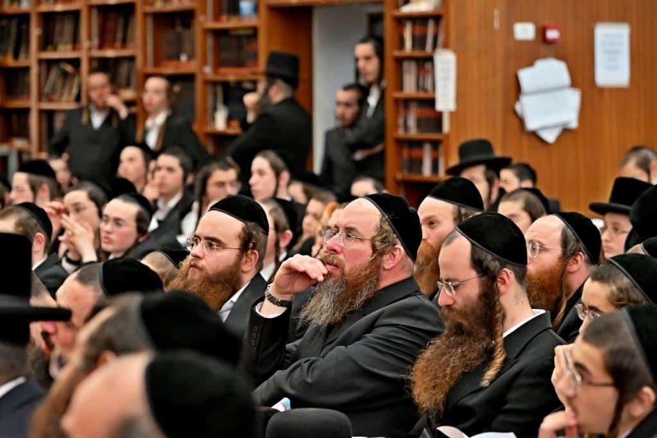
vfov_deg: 7.6
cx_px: 328
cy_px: 219
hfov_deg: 11.4
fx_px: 3284
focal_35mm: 180
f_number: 4
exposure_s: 1/320
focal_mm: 120
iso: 800
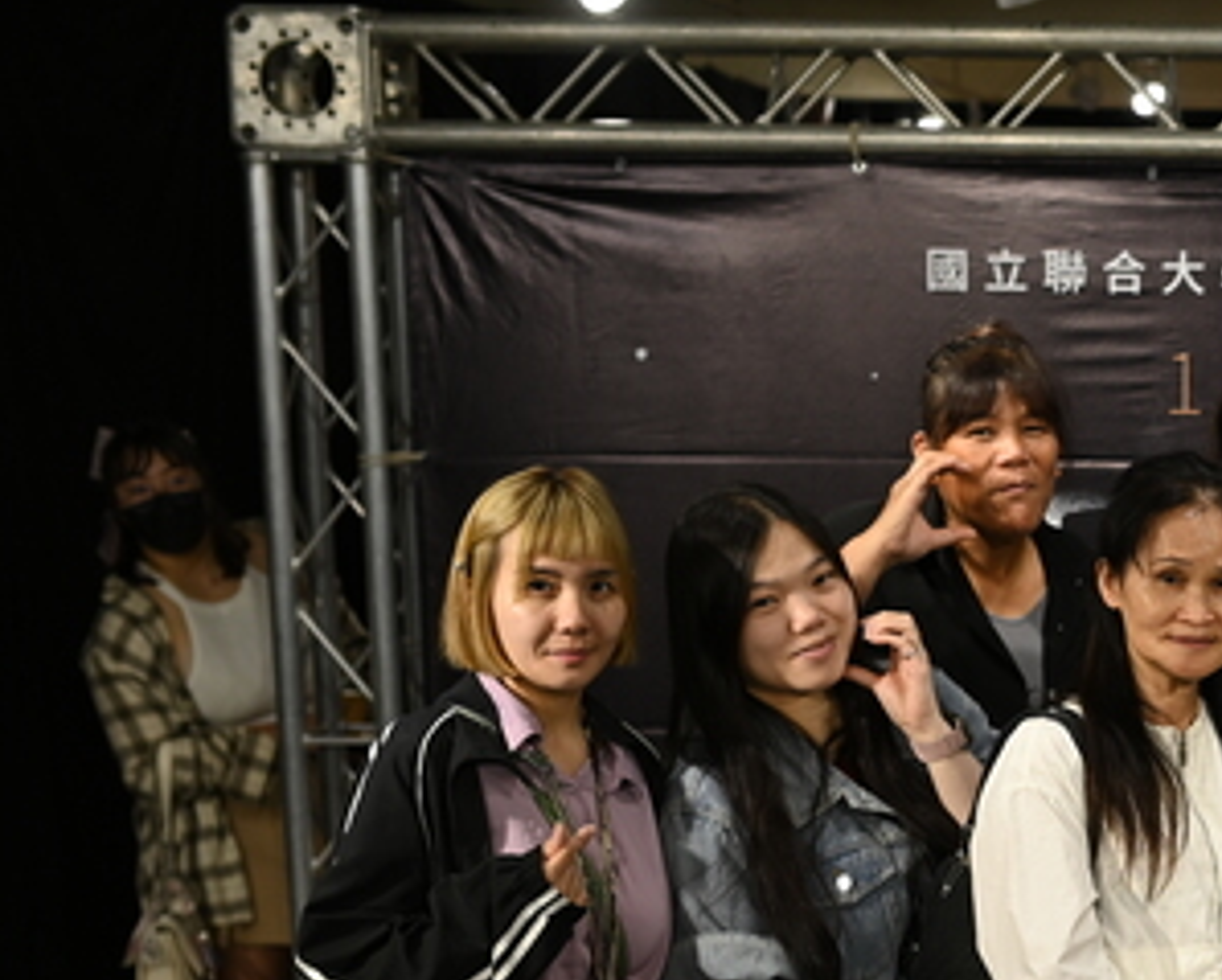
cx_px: 1505
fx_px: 3186
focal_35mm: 88
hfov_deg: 20.2
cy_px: 968
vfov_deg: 17.1
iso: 400
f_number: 3.2
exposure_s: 1/80
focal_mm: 35
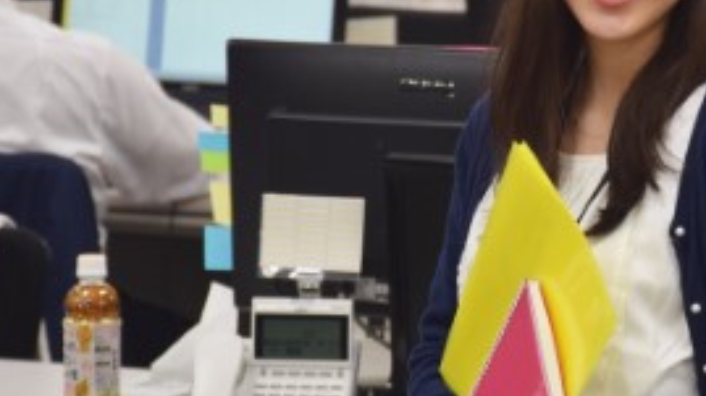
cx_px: 643
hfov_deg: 6.1
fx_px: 6647
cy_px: 165
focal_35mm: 355
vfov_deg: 3.4
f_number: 5.3
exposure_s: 1/13
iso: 100
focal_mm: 95
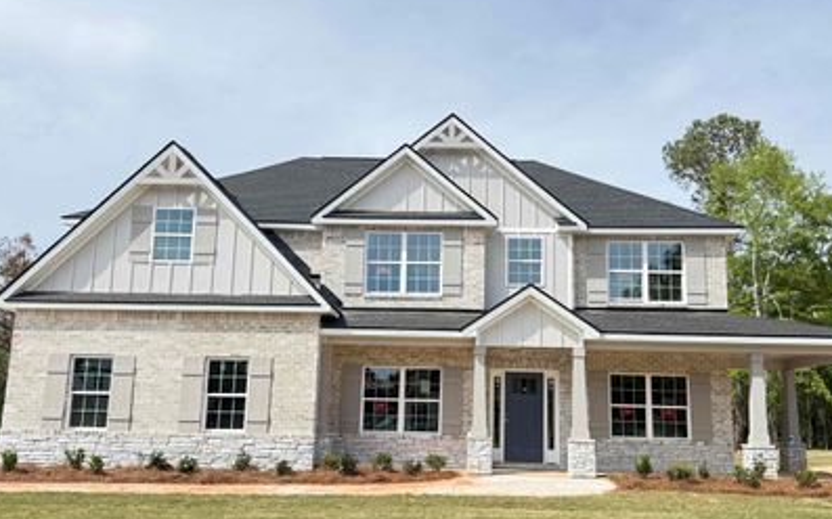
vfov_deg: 39.3
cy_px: 294
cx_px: 446
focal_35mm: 32
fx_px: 725
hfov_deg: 59.6
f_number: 1.78
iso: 100
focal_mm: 6.76
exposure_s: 1/3145
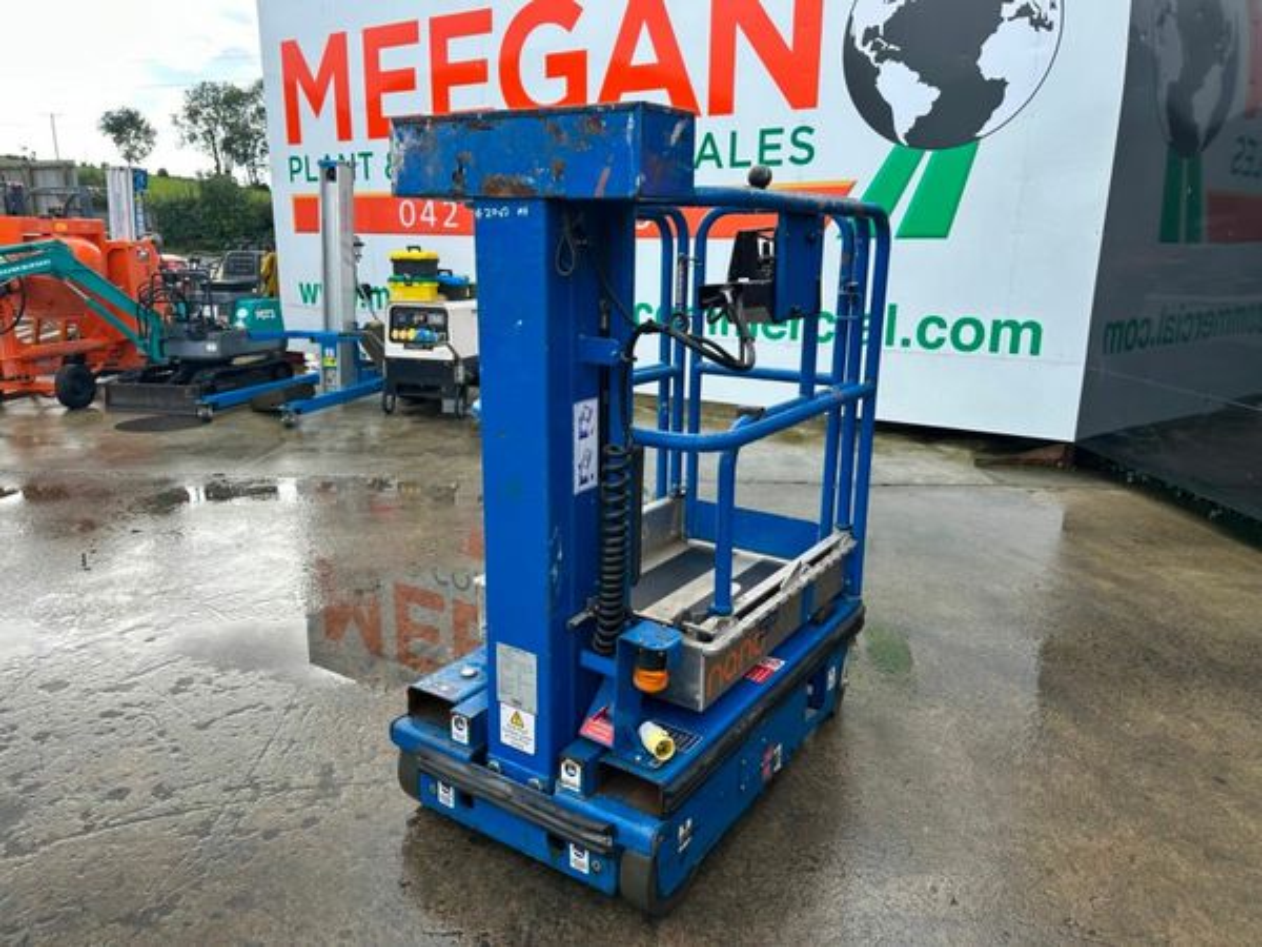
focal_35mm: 24
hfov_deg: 71.6
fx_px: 875
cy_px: 474
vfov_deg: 56.8
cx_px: 631
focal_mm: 6.86
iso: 80
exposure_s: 1/918
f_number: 1.78
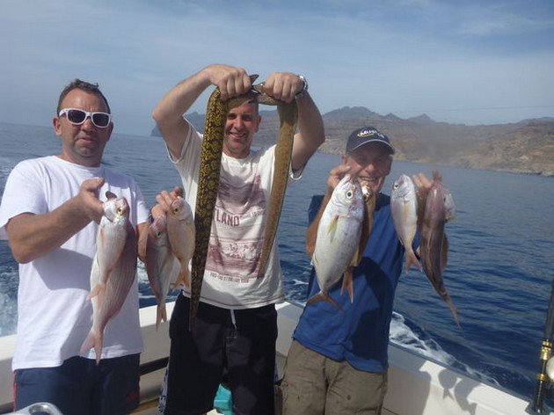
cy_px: 208
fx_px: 448
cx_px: 277
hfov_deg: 63.5
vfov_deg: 49.7
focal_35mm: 28
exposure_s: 1/200
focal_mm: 4.9
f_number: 10
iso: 100
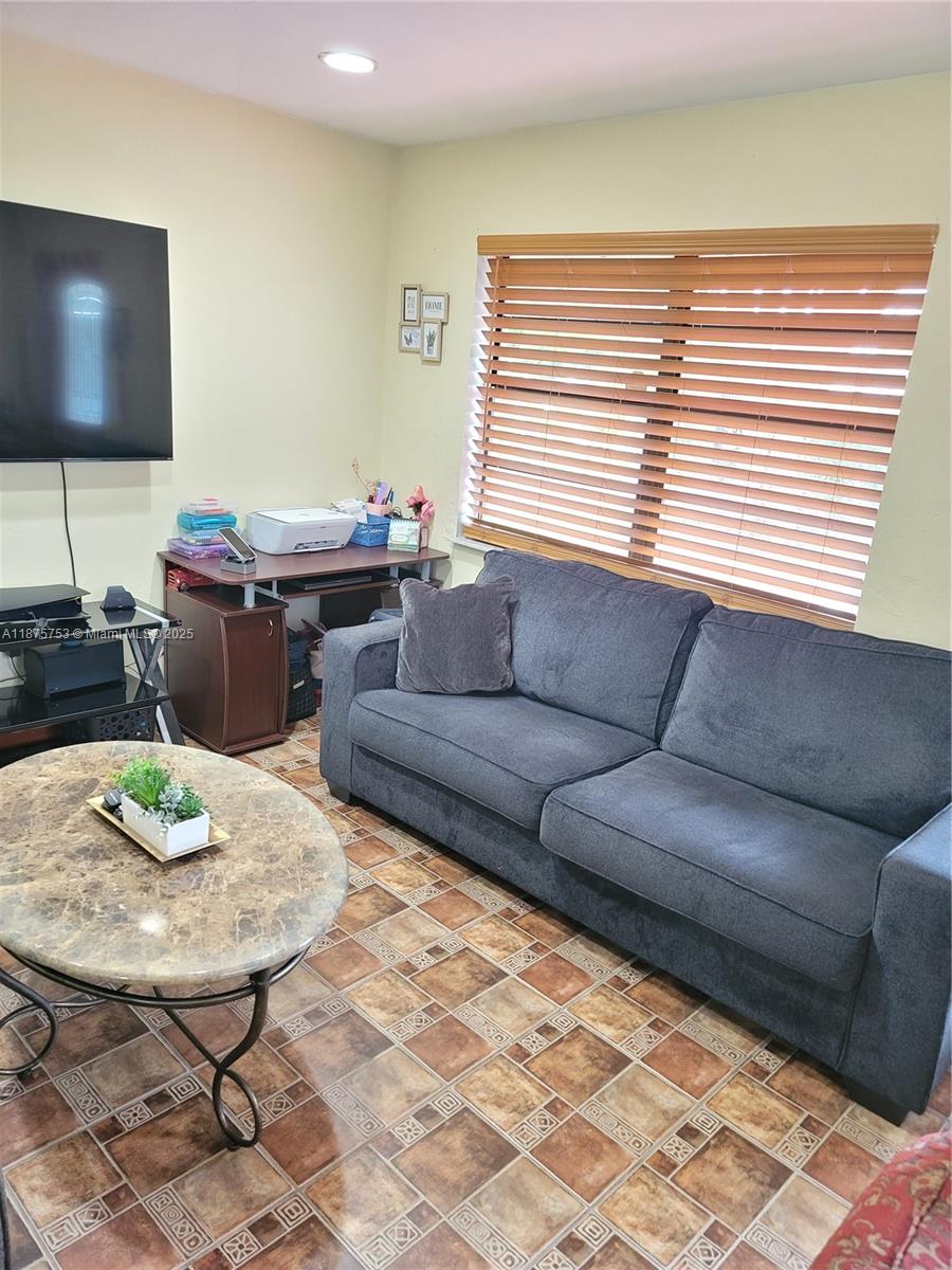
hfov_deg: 54.9
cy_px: 635
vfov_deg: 69.4
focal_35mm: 25
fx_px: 917
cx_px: 476
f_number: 1.8
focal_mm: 7
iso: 640
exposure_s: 1/30
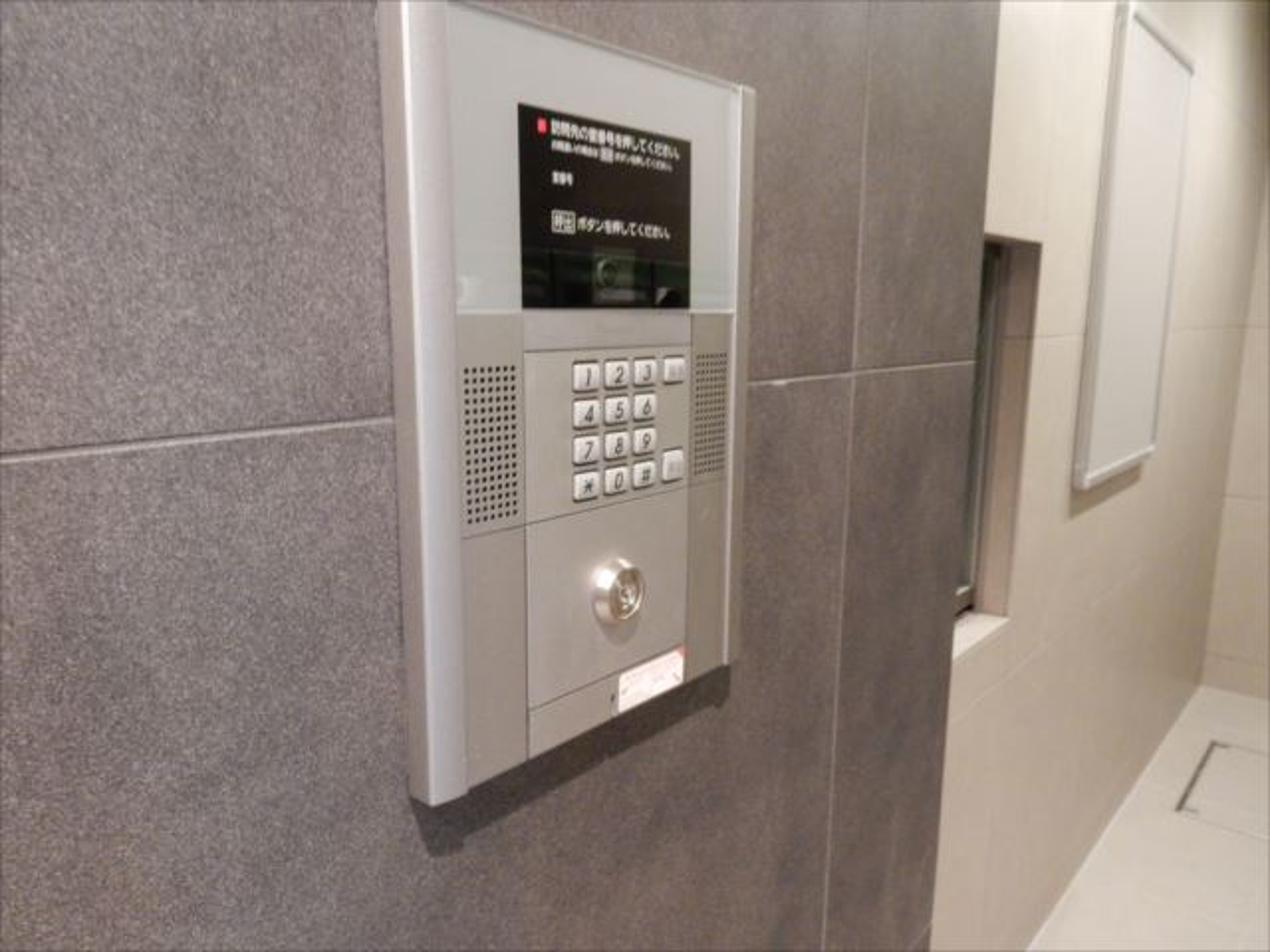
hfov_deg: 69.4
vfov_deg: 54.9
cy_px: 476
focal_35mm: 25
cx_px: 635
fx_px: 917
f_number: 3.7
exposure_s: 1/2.5
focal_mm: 4.5
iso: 200
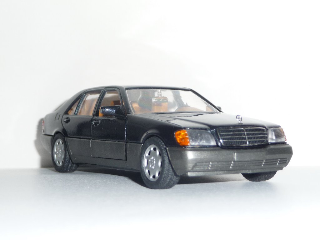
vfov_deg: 20.4
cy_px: 120
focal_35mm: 72
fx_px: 666
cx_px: 160
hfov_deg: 27.0
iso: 100
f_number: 4.6
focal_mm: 12.2
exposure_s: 1/40
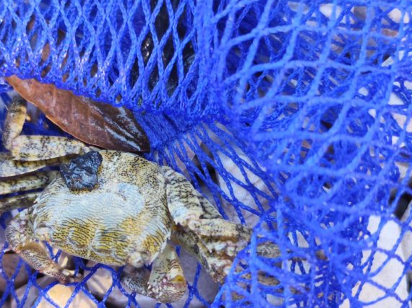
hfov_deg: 57.8
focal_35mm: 31
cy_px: 190
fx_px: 369
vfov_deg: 45.1
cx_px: 161
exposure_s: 1/400
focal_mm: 7.01
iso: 656
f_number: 1.69
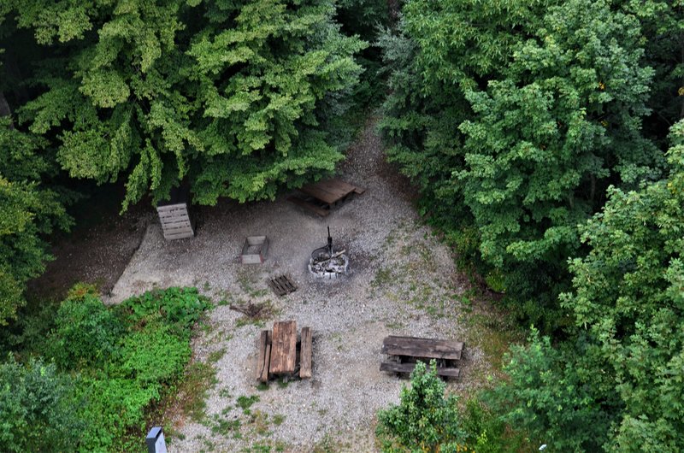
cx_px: 342
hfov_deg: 33.5
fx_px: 1138
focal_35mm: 60
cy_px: 226
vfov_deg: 22.5
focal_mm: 40
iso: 320
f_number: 6.3
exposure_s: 1/20
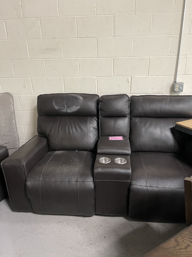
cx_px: 96
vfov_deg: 69.4
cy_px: 128
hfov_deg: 54.9
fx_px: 185
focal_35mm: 25
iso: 400
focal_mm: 5.1
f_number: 1.6
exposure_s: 1/60
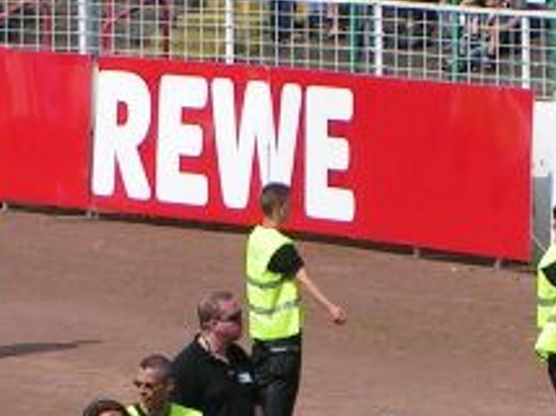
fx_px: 6241
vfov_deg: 3.8
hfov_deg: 5.1
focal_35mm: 389
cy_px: 374
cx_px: 182
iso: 50
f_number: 7.1
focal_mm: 15.9
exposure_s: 1/400
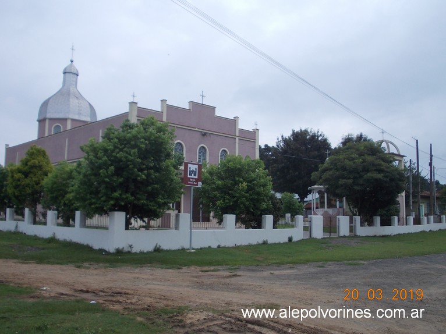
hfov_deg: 49.0
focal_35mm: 38
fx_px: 489
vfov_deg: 37.7
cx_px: 223
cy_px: 167
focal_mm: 5.3
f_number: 6.2
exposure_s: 1/400
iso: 80
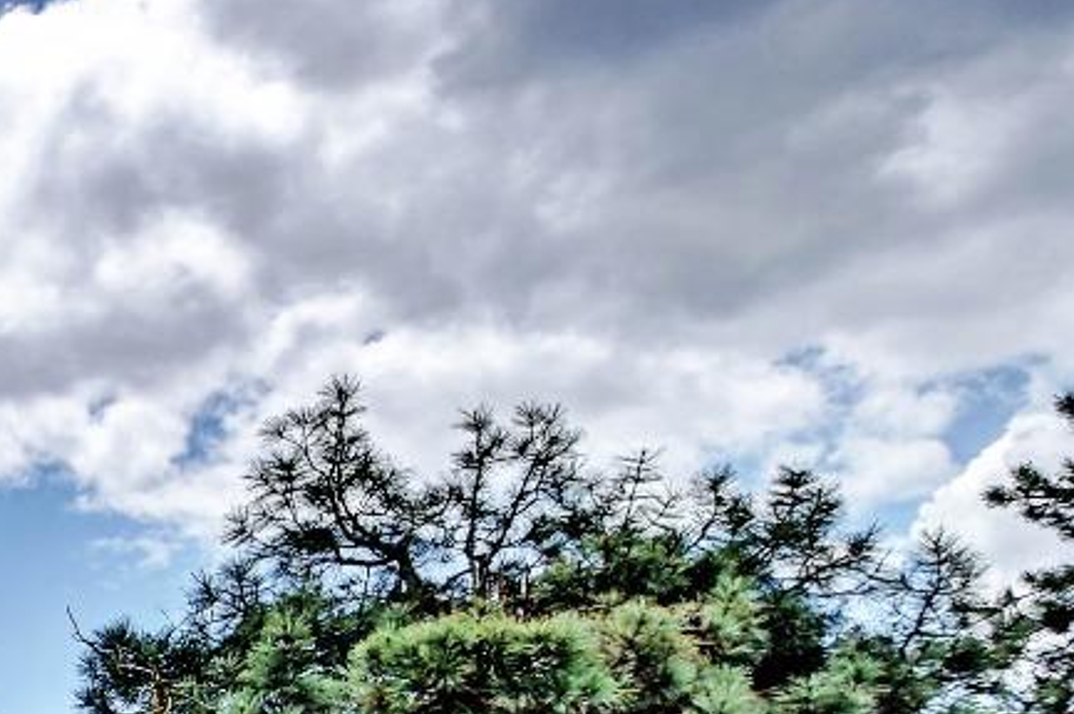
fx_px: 1550
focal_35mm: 52
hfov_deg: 26.4
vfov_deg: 23.0
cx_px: -575
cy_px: 936
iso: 100
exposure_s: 1/160
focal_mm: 10
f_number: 6.3
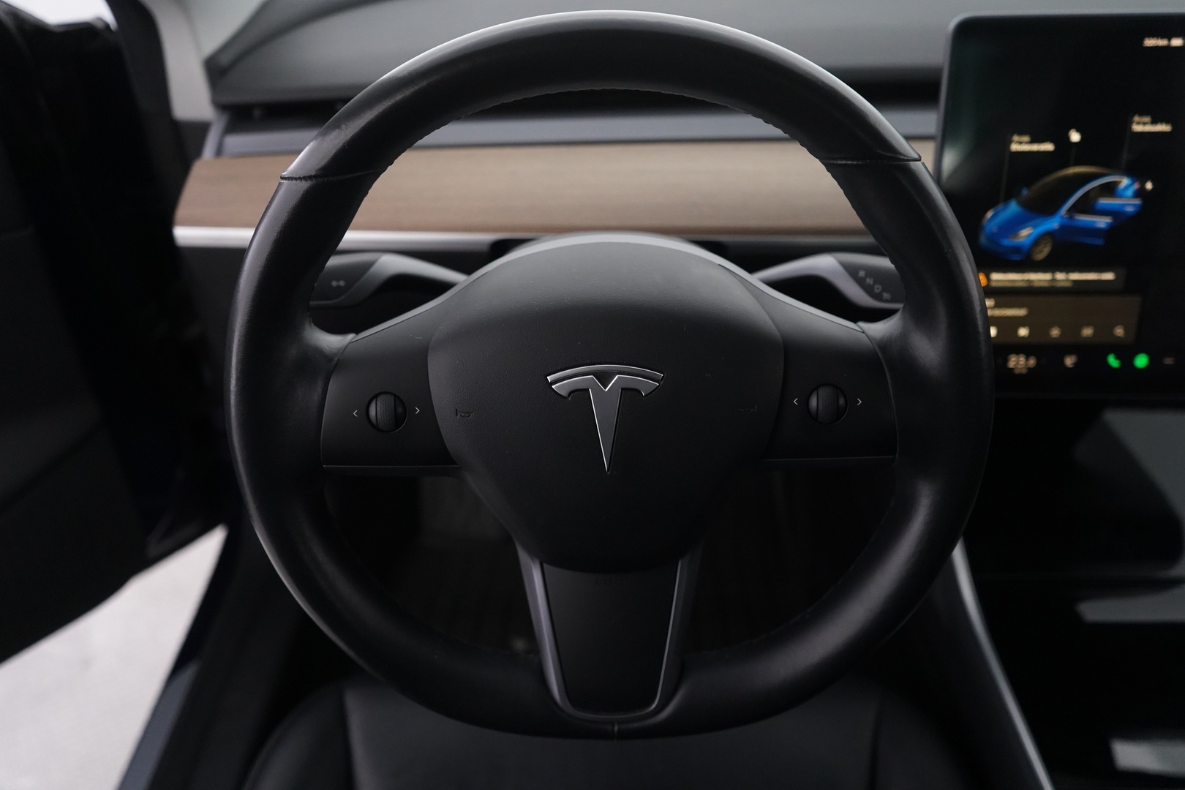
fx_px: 955
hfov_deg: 63.7
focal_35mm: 29
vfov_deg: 45.0
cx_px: 592
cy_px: 395
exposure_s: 1/60
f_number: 3.5
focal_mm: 29
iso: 4000
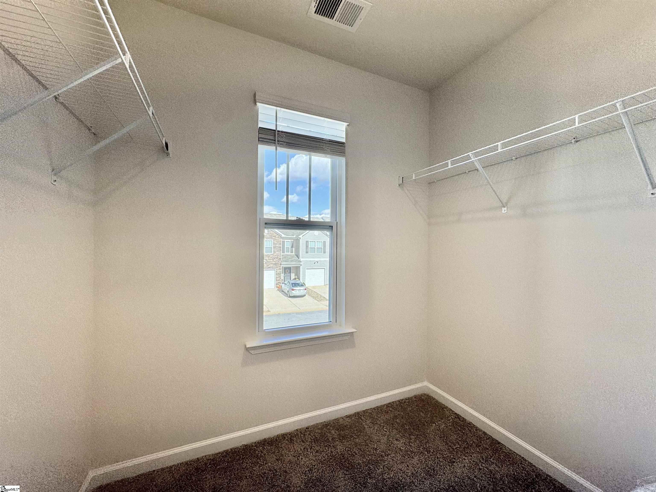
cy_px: 246
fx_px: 265
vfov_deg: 85.7
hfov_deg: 102.1
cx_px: 328
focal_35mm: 14
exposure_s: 1/308
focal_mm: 2.22
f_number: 2.2
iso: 40
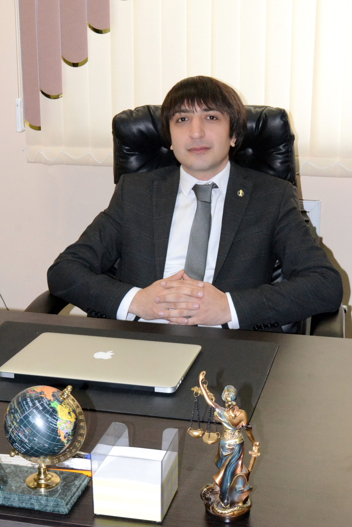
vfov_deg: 38.9
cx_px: 176
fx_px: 748
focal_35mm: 51
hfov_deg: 26.5
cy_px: 264
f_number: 10
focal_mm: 34
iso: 3200
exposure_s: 1/100
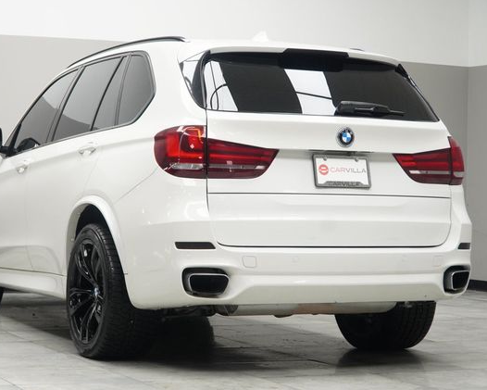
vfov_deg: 19.1
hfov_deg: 23.7
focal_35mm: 81
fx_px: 1162
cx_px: 224
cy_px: 196
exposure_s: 1/60
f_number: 5.6
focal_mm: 47
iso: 800
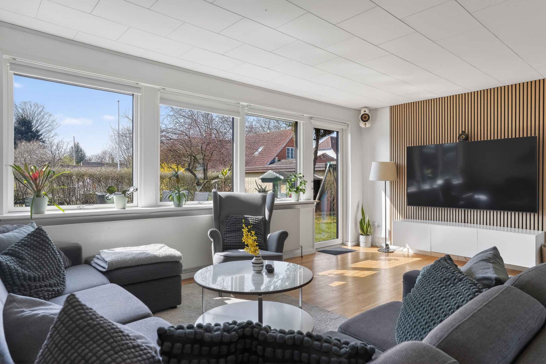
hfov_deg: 78.6
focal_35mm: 22
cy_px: 182
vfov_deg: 57.2
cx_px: 273
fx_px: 334
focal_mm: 22
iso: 400
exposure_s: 1/320
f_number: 8
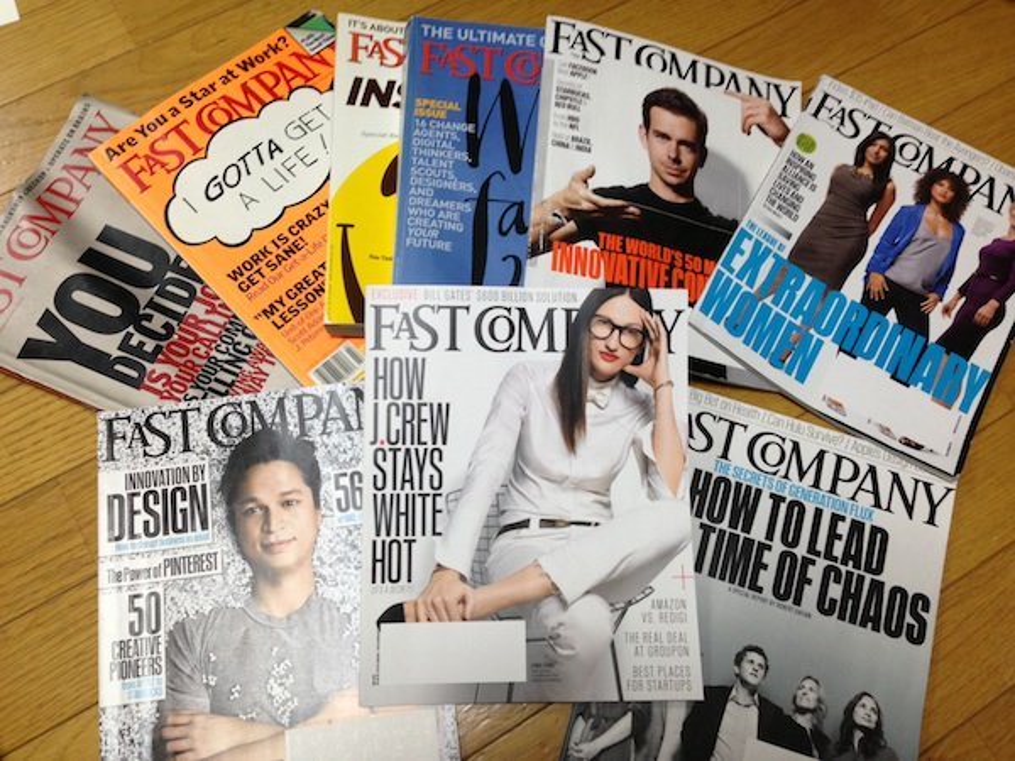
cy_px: 380
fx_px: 968
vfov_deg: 42.9
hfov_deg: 55.4
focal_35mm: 33
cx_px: 508
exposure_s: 1/20
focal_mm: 4.13
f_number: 2.4
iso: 100
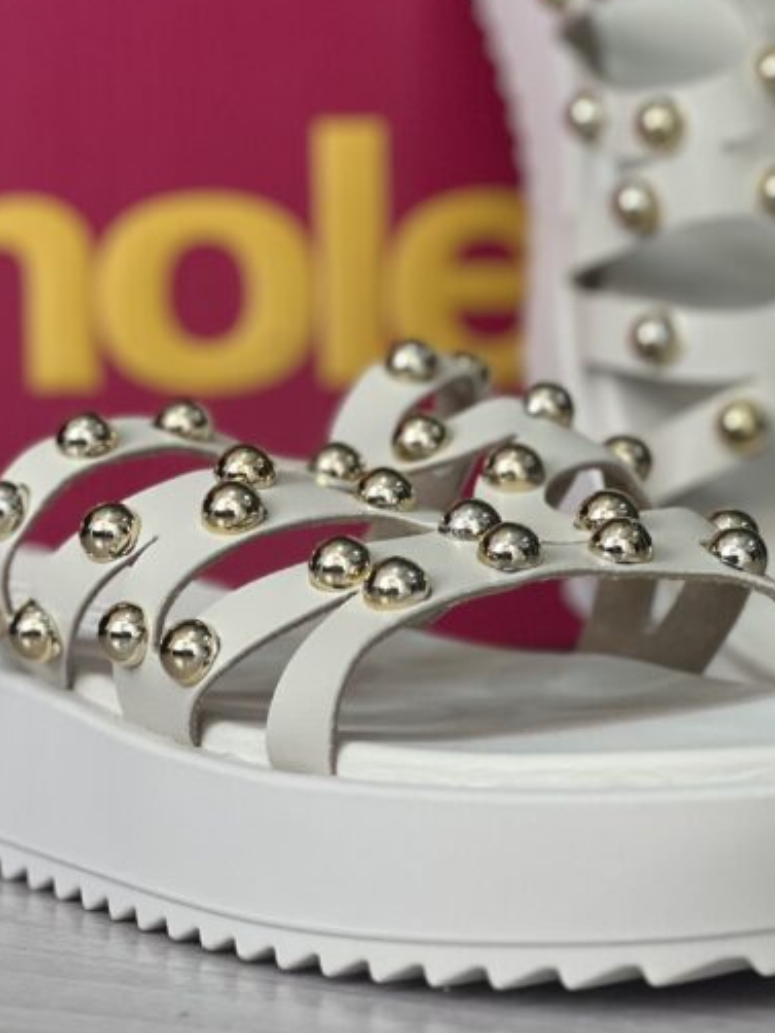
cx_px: 368
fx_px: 4265
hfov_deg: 10.4
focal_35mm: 143
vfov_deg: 13.8
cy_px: 339
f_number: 2.8
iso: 125
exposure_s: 1/120
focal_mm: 9
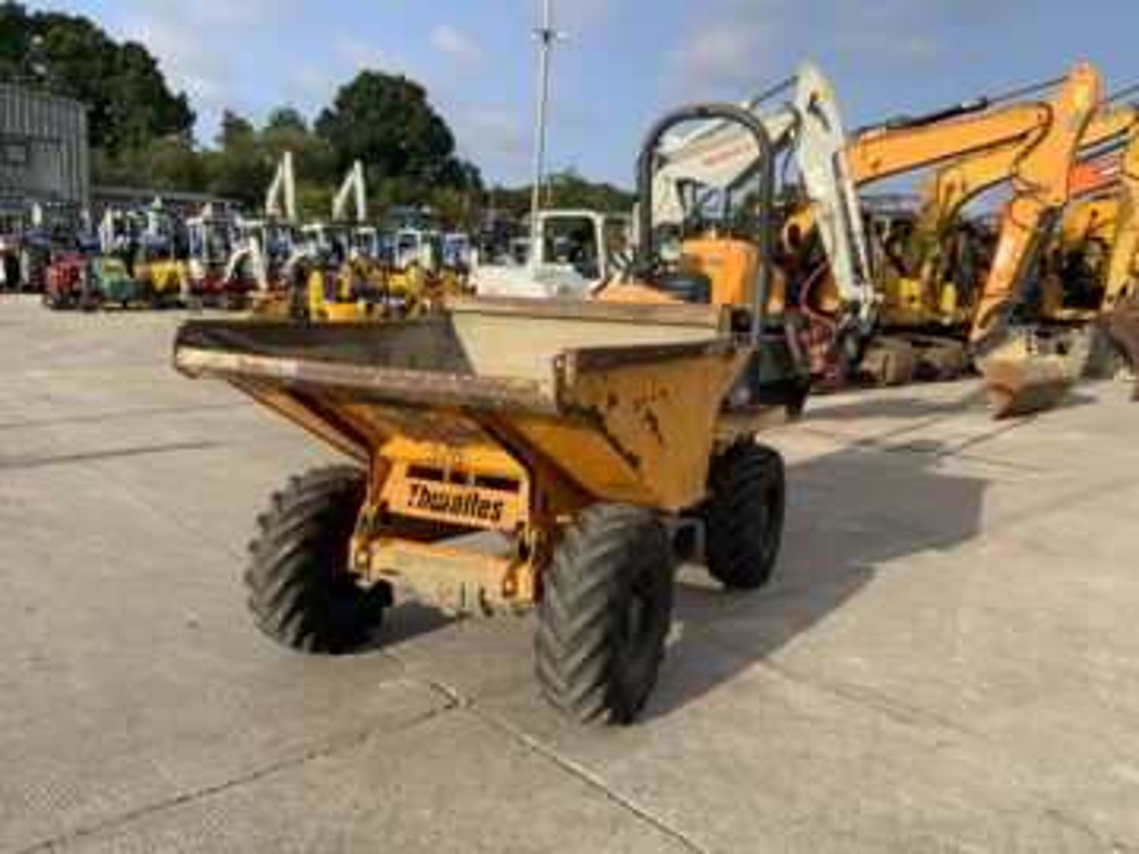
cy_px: 427
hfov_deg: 61.7
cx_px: 570
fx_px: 954
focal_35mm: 29
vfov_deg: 48.2
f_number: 1.8
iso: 16
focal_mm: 3
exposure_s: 1/1250
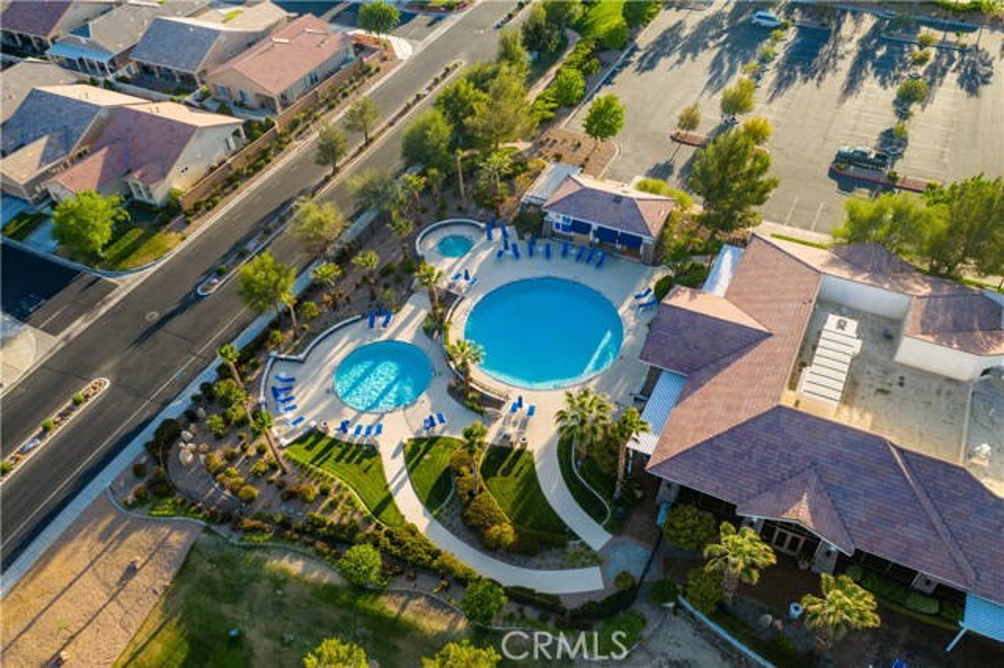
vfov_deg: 46.4
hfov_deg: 65.5
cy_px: 334
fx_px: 780
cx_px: 502
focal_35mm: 28
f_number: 3.5
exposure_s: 1/60
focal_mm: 10.26
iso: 100
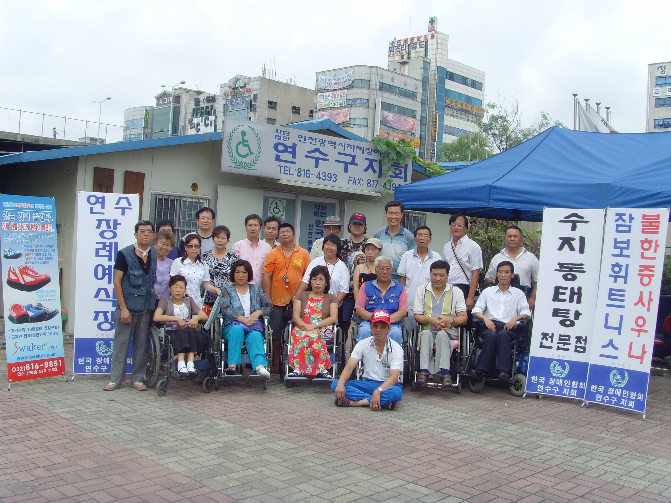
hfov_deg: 47.9
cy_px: 252
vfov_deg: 36.8
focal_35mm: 39
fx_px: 756
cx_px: 336
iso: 80
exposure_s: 1/250
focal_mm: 6.6
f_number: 6.3
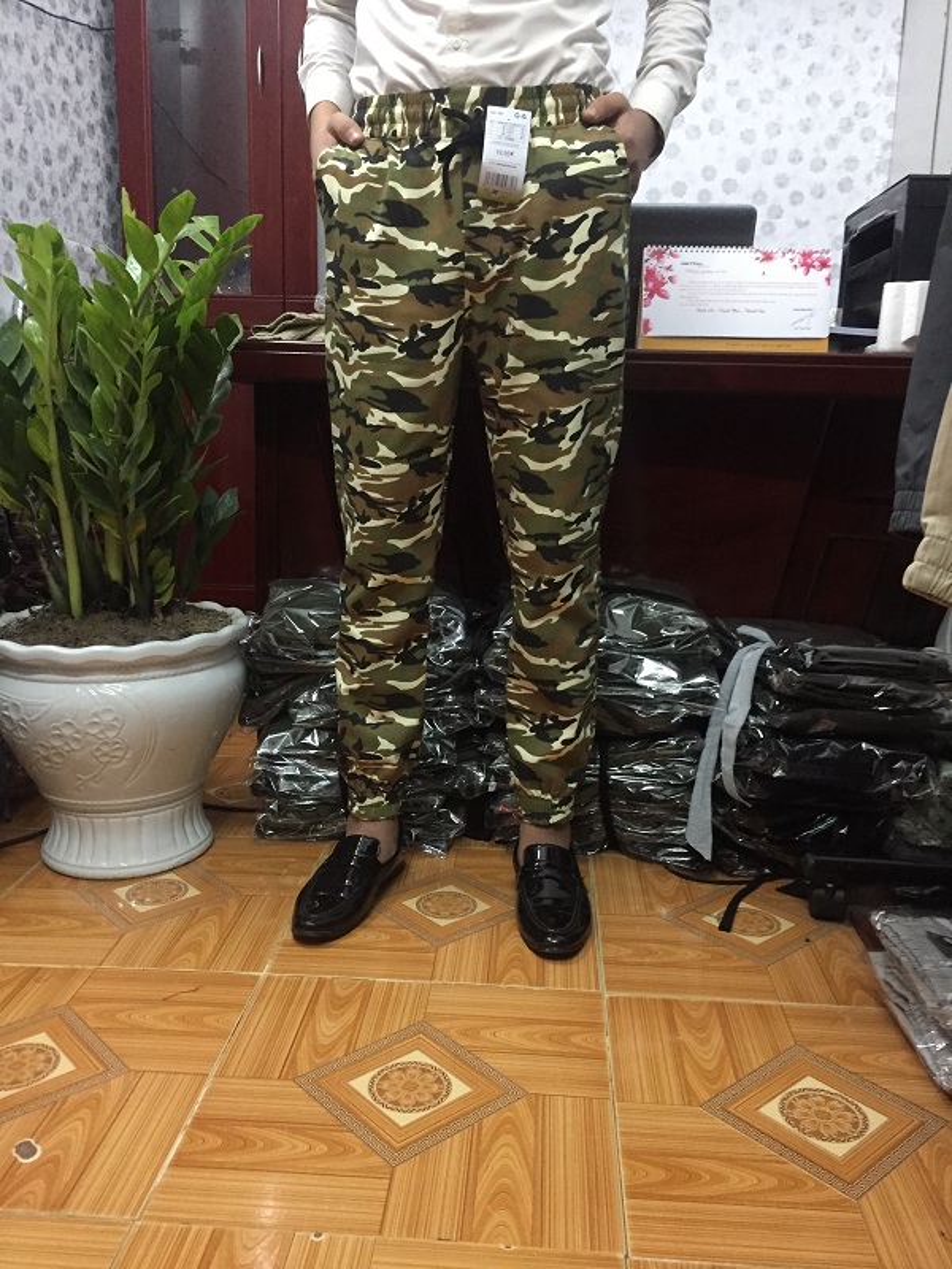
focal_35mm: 29
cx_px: 476
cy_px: 634
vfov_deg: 61.7
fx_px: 1063
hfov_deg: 48.2
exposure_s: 1/17
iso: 250
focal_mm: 4.15
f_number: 2.2
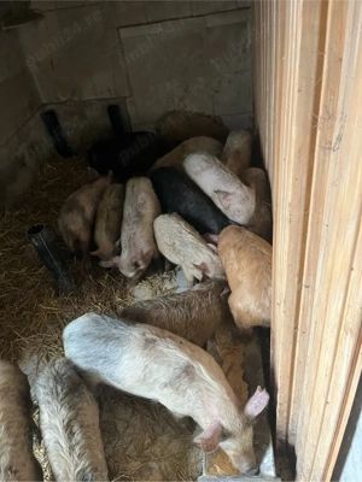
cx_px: 181
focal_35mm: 26
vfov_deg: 67.3
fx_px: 363
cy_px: 241
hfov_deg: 53.1
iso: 500
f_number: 1.6
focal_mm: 5.1
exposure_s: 1/45
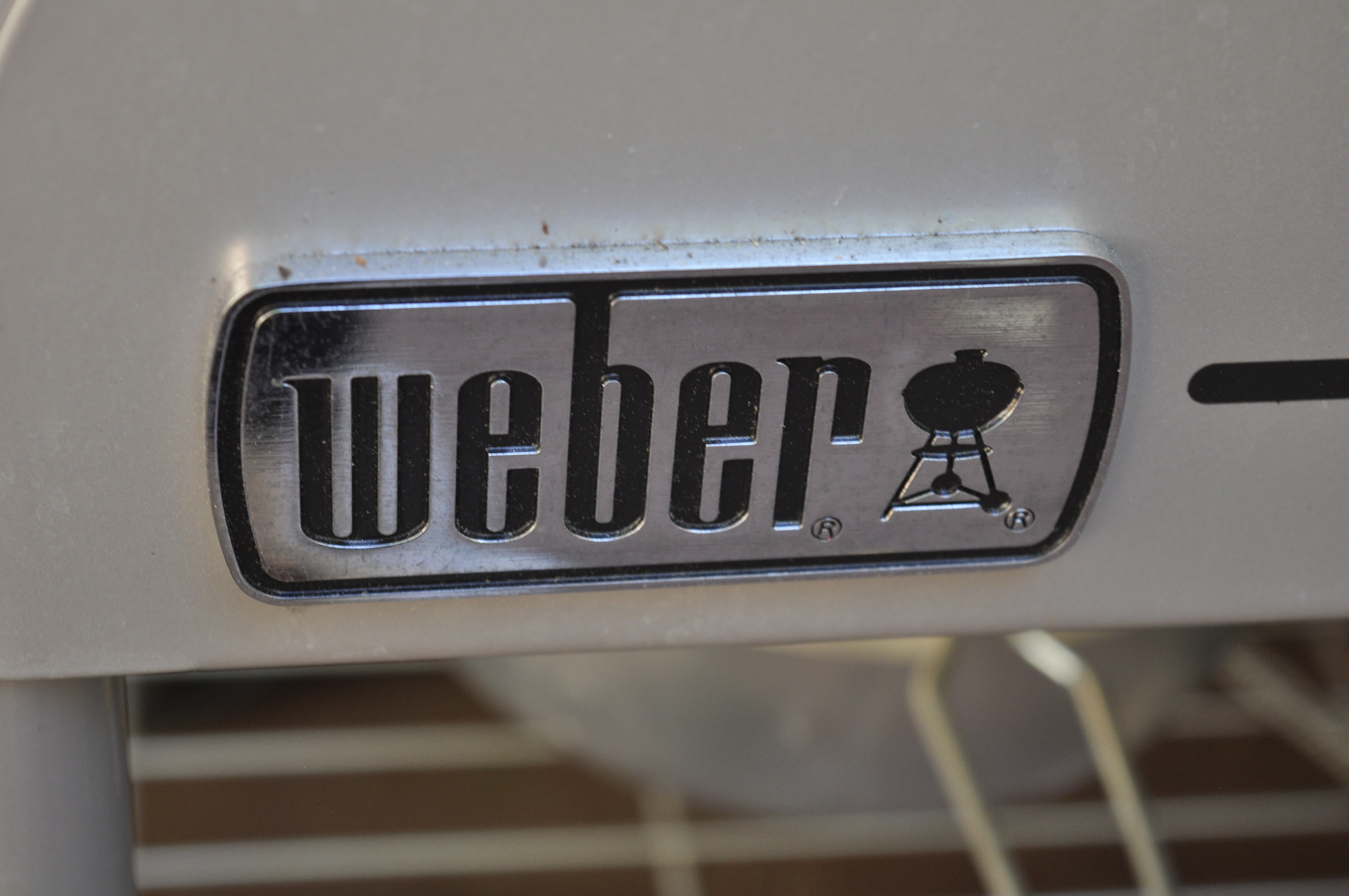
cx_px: 674
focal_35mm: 82
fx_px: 3088
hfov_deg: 24.6
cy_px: 448
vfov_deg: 16.5
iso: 500
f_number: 5.6
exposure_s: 1/60
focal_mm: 55
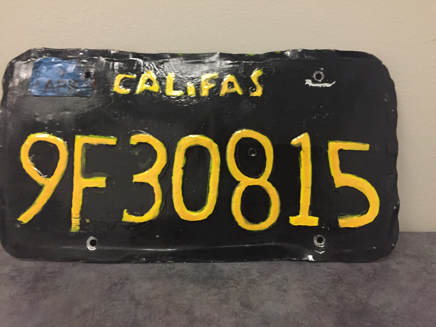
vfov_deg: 48.2
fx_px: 365
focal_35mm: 29
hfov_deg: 61.7
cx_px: 218
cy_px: 164
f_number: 2.2
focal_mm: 4.15
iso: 250
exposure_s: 1/15
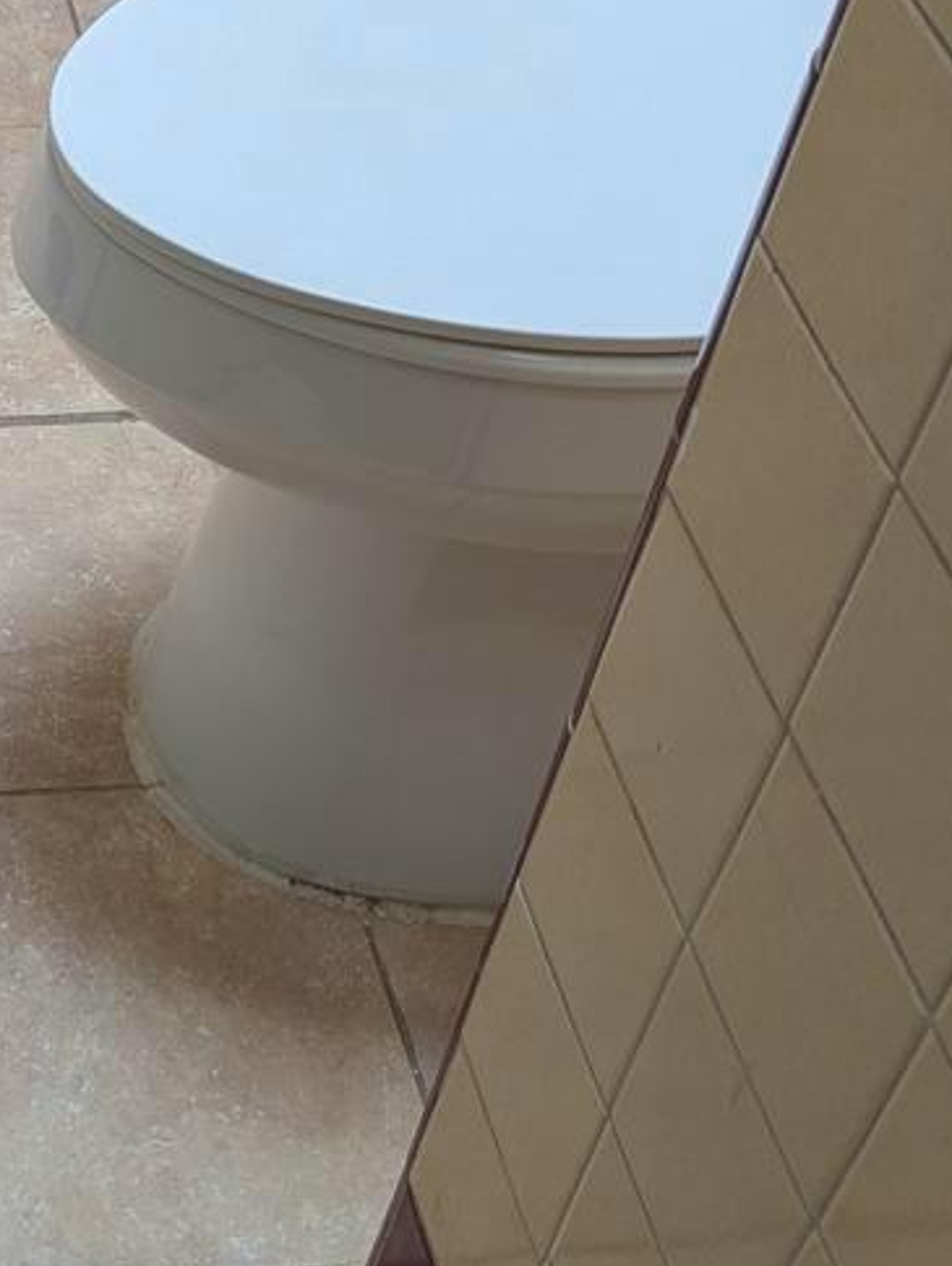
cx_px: -339
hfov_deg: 18.0
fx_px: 2781
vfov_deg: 25.6
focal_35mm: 76
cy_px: 527
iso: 64
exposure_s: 1/71.1
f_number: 1.85
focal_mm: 6.81
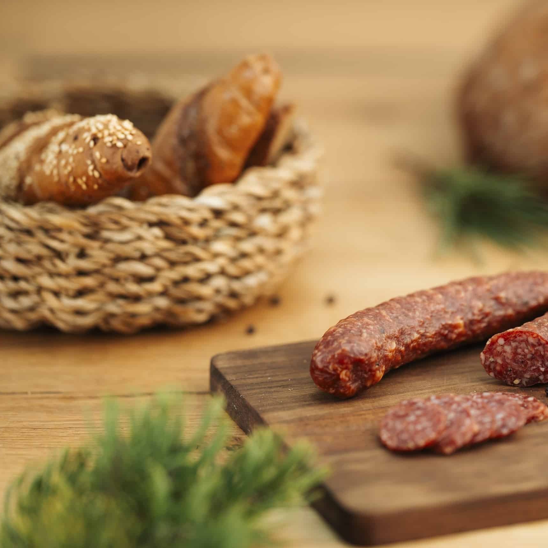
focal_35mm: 173
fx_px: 3099
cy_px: 273
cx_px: 400
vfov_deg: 10.1
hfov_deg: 10.1
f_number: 2.2
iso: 125
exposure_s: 1/200
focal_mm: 135
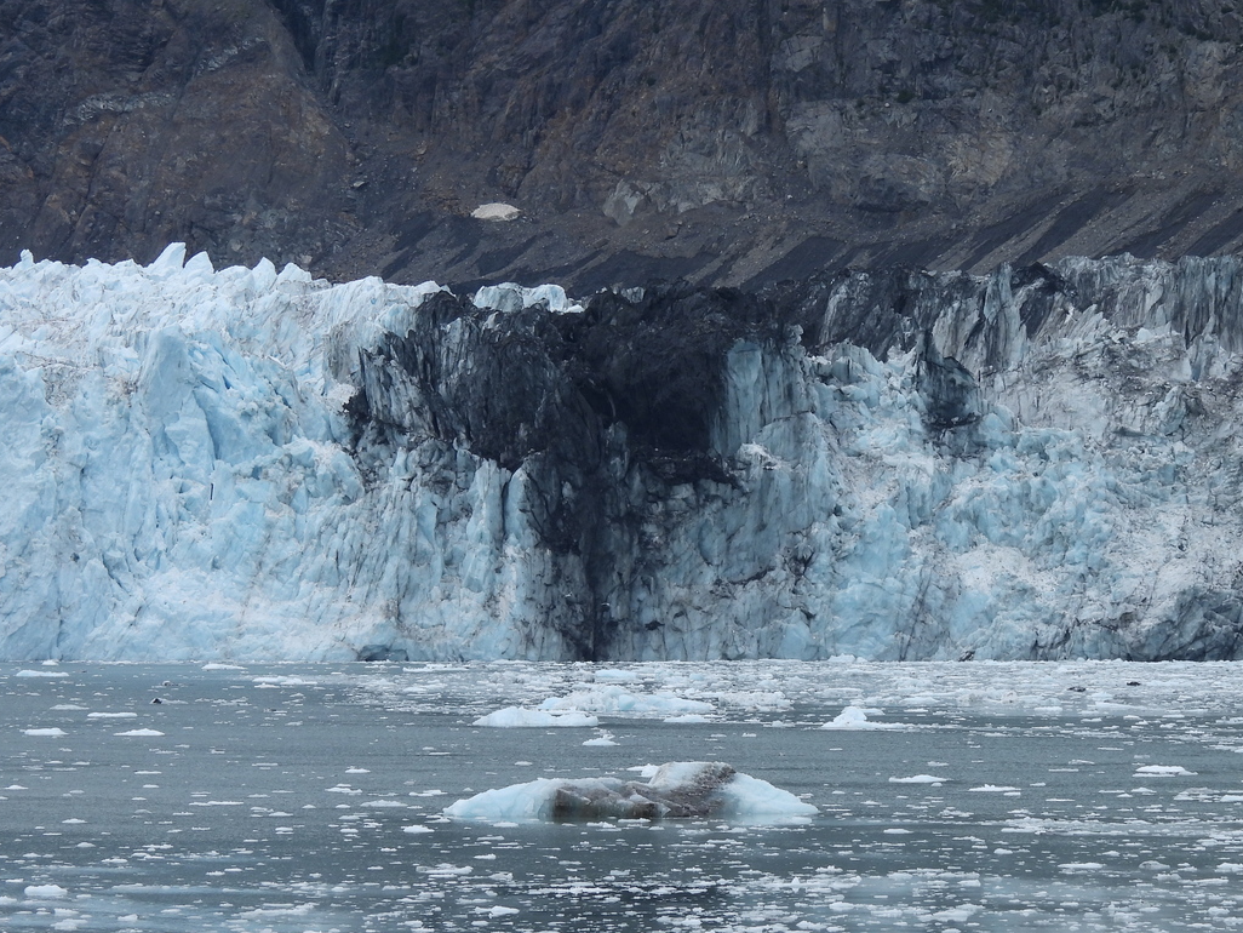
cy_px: 539
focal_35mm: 212
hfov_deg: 9.3
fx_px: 7614
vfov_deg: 7.0
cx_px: 699
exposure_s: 1/640
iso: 100
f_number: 4.5
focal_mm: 30.3
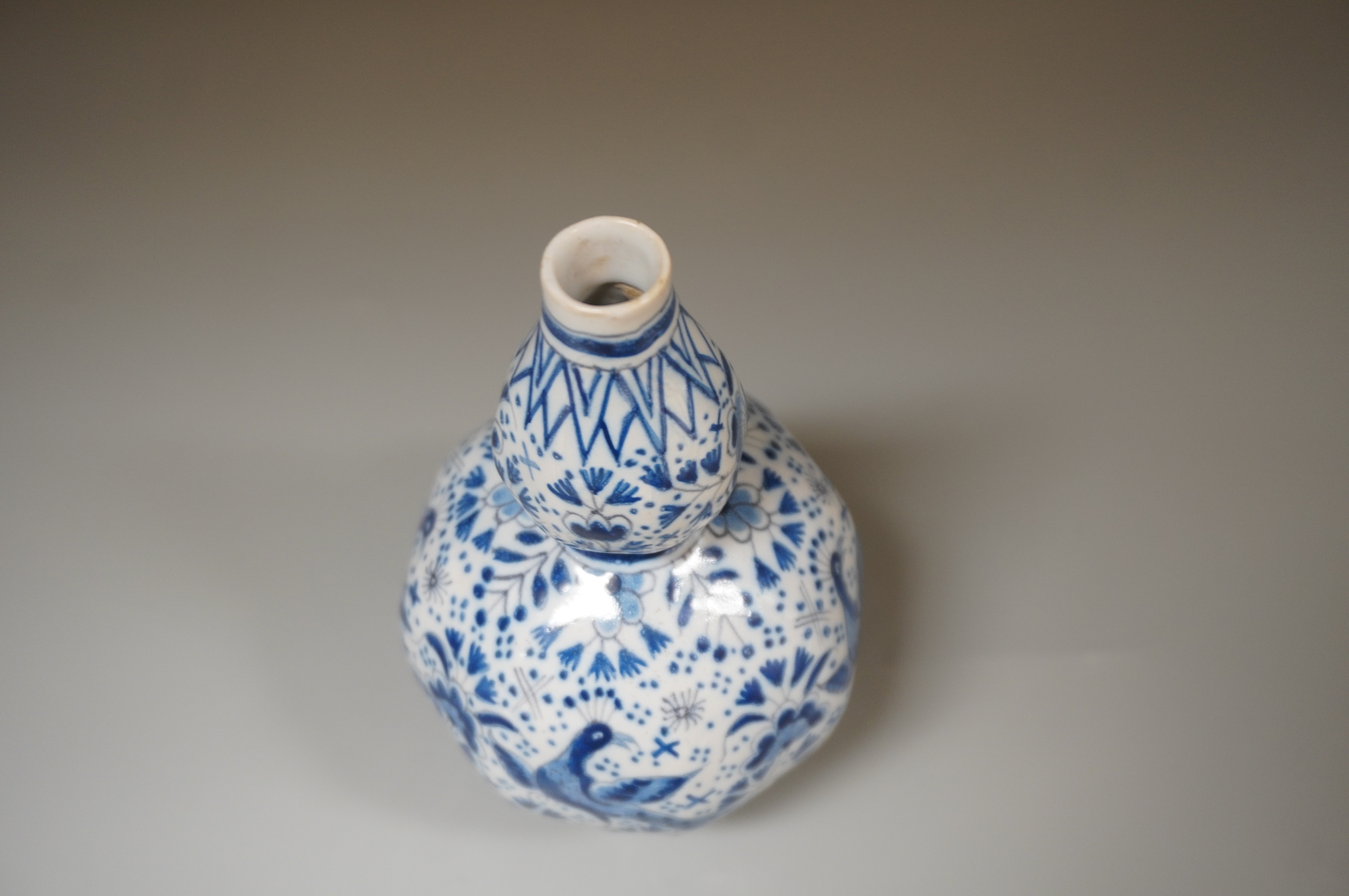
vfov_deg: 31.8
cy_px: 448
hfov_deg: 46.4
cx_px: 674
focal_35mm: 42
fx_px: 1572
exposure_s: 1/40
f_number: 4.5
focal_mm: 28
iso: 640
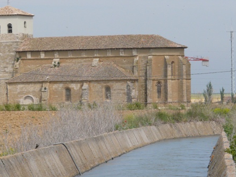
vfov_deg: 4.4
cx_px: 114
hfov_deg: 5.9
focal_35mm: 338
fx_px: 2307
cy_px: 106
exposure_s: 1/500
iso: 200
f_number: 8
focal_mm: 44.9
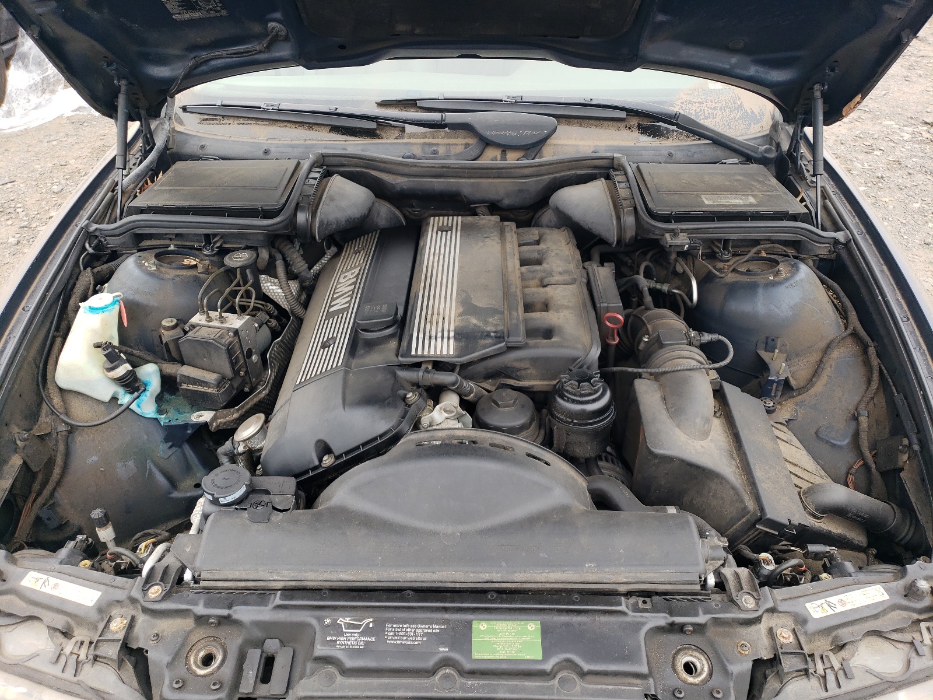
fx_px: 701
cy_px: 350
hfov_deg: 67.3
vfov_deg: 53.1
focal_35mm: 26
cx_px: 466
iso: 50
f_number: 1.5
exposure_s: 1/303
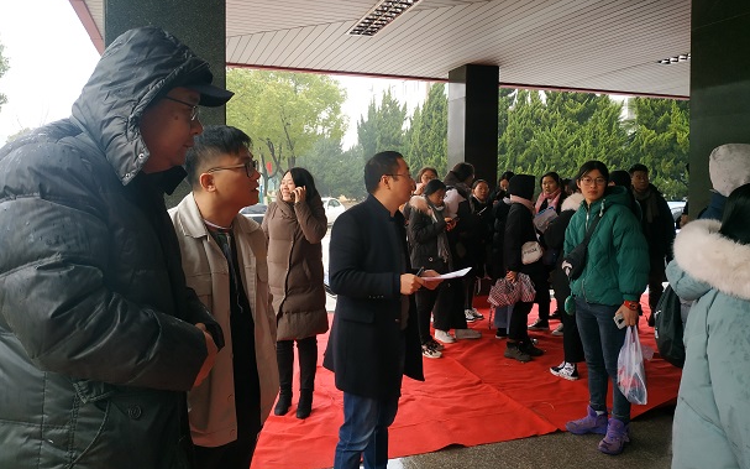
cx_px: 373
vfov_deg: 47.4
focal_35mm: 26
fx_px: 531
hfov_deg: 70.4
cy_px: 195
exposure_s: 1/33
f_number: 1.9
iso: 250
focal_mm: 3.94
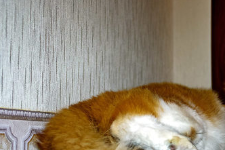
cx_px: 173
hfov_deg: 30.4
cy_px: 110
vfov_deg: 20.8
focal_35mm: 65
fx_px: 406
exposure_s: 1/60
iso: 400
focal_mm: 24
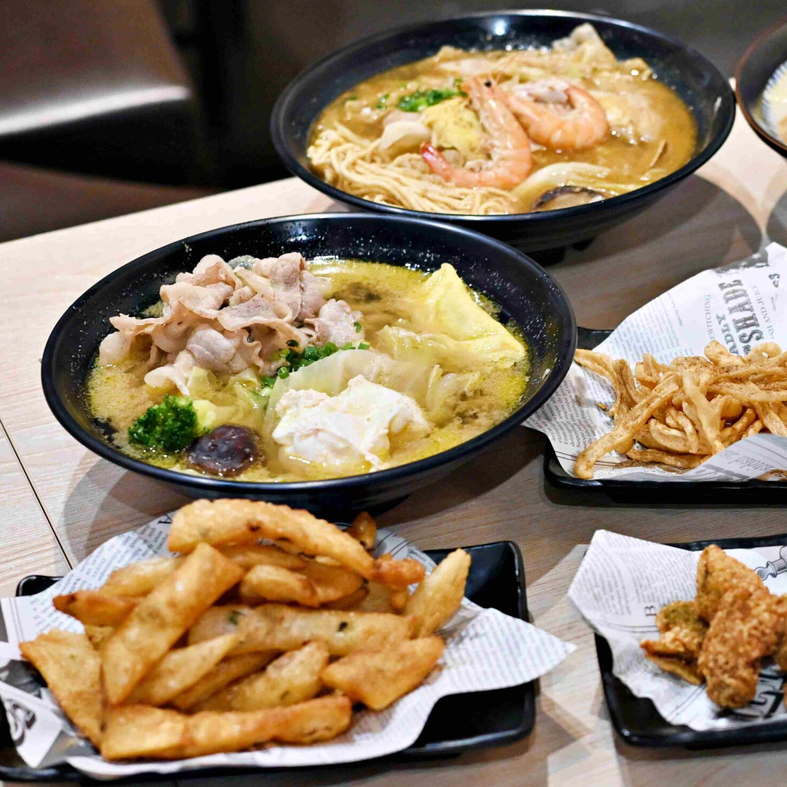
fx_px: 2855
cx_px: 672
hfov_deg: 15.6
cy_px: 375
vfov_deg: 15.7
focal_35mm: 111
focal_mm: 50
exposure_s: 1/160
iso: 1400
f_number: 3.2
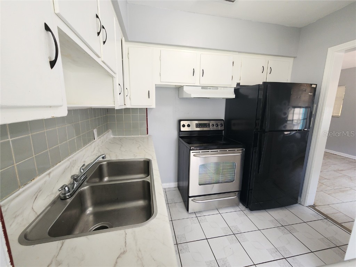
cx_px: 178
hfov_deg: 106.2
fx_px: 134
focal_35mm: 13
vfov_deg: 89.9
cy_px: 134
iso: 160
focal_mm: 2.2
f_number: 2.2
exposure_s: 1/60
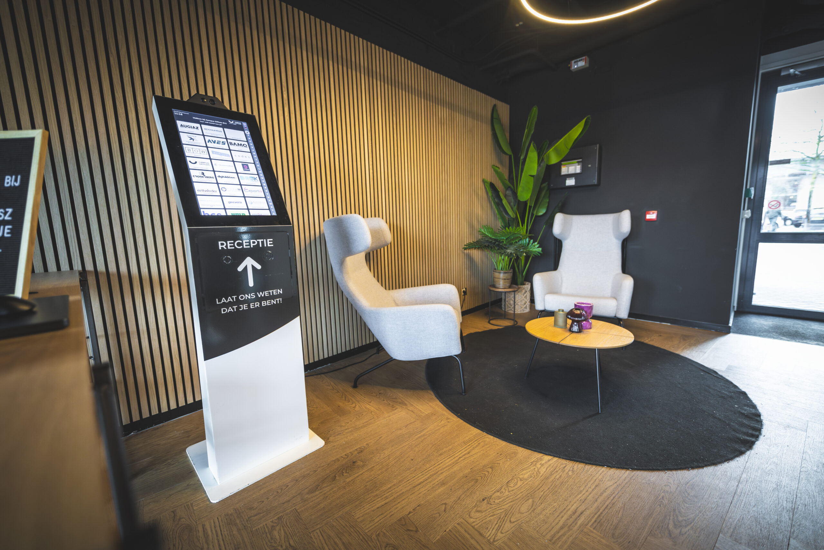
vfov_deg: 81.2
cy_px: 275
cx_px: 412
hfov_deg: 104.3
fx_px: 320
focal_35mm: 14
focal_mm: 14
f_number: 2
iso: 800
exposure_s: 1/125
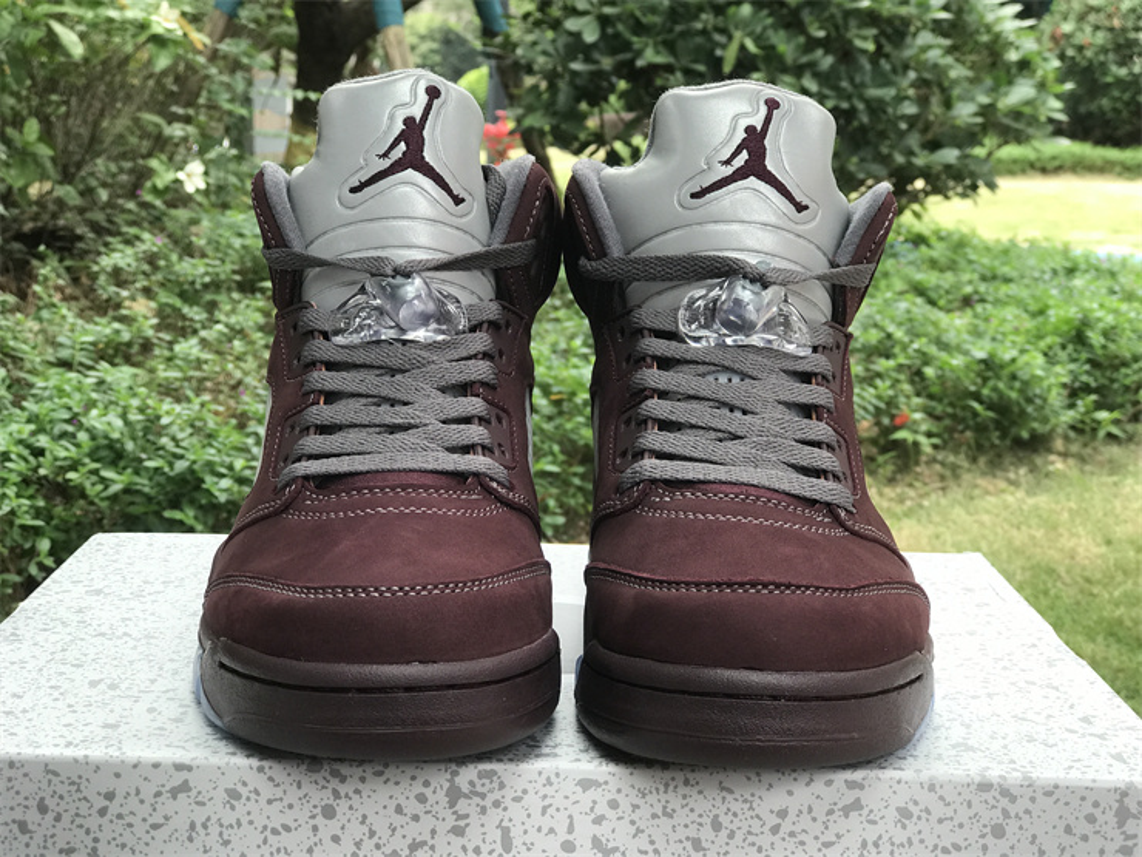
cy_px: 428
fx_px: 1880
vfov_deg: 25.7
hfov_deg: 33.8
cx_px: 571
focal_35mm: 57
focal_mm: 6.6
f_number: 2.8
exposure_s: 1/100
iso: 32
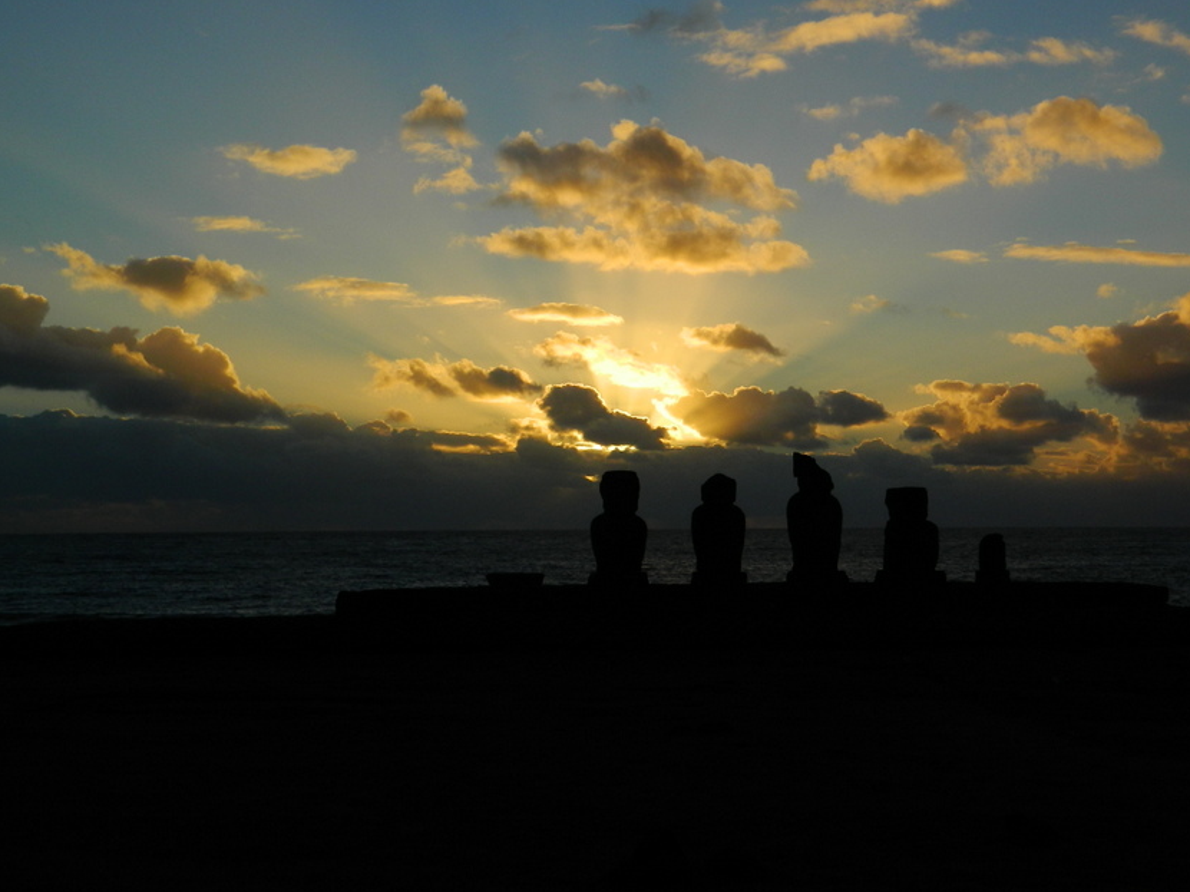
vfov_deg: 25.2
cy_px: 396
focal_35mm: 58
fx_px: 1993
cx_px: 660
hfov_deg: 33.2
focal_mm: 8.4
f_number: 10.2
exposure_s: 1/160
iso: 80
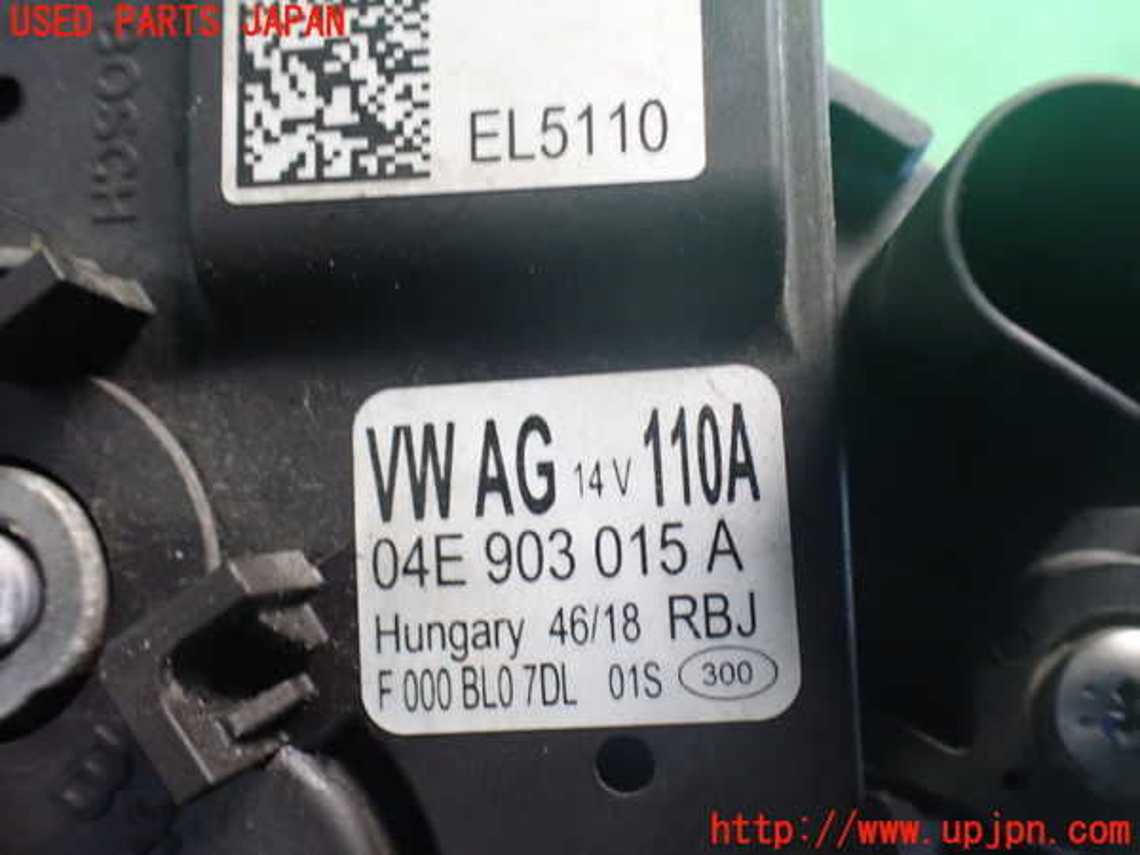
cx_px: 570
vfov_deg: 46.8
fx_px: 988
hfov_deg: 60.0
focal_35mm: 30
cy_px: 428
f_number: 2.3
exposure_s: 1/40
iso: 800
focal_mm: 5.4
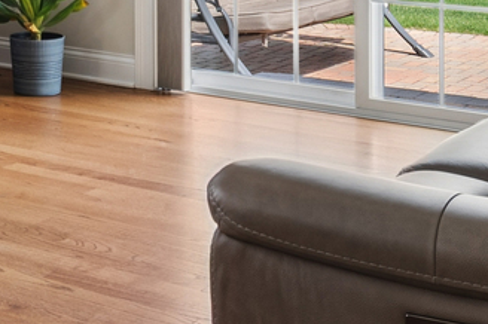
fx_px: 1205
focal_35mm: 89
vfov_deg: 14.5
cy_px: -135
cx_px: -36
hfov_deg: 21.8
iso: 250
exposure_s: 1/8
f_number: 8
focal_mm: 12
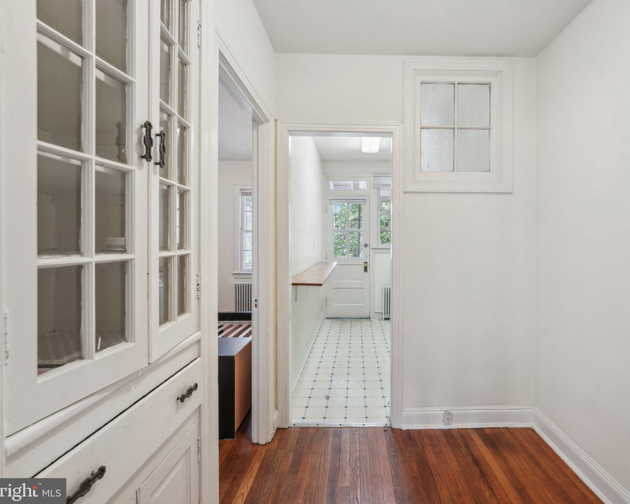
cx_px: 367
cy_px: 250
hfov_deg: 89.6
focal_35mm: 17
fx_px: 313
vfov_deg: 77.6
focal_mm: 14.7
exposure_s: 1/8
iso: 160
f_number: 7.1
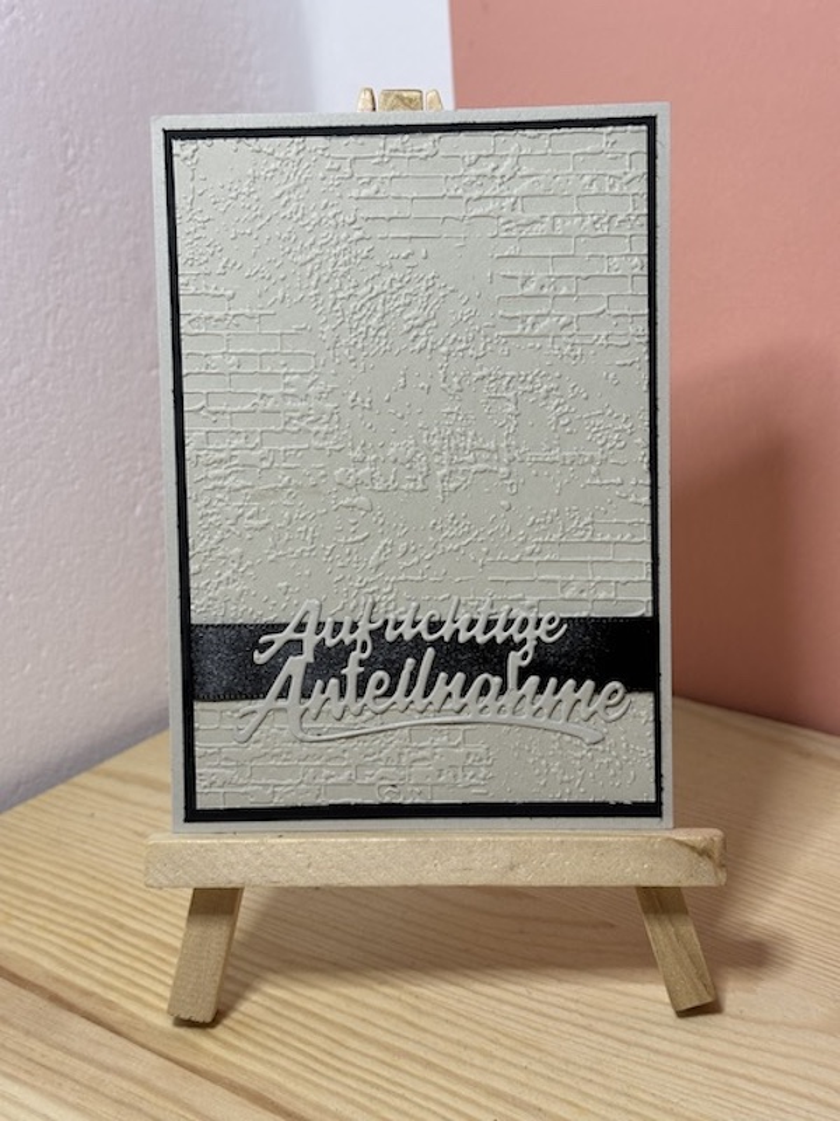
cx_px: 420
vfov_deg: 39.7
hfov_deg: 30.3
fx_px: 1553
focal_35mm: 48
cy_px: 560
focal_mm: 6.86
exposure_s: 1/60
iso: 100
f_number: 1.78
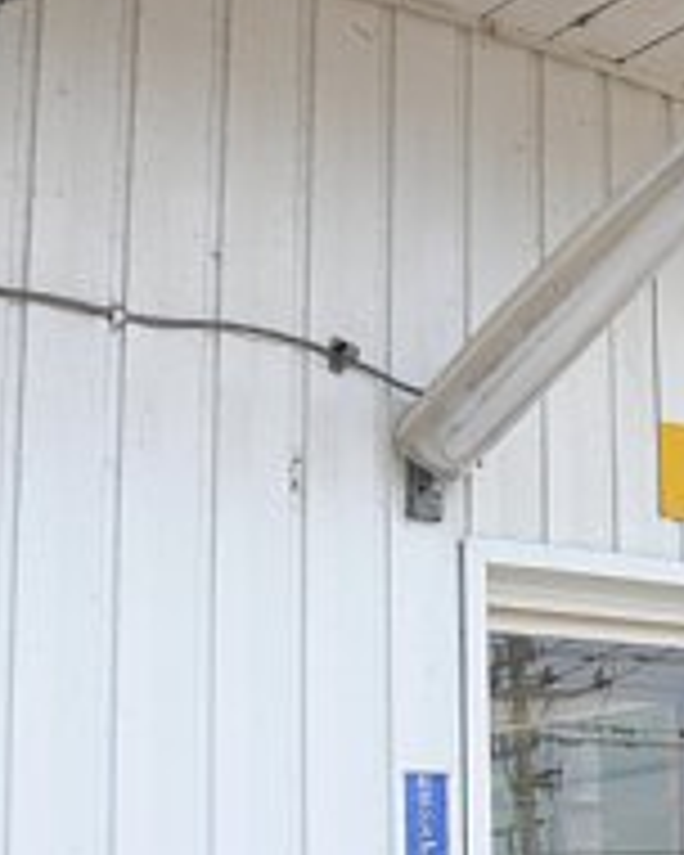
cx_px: 734
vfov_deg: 26.3
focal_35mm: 72
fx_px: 1822
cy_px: 549
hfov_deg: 20.4
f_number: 5.6
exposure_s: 1/125
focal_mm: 7.4
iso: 80
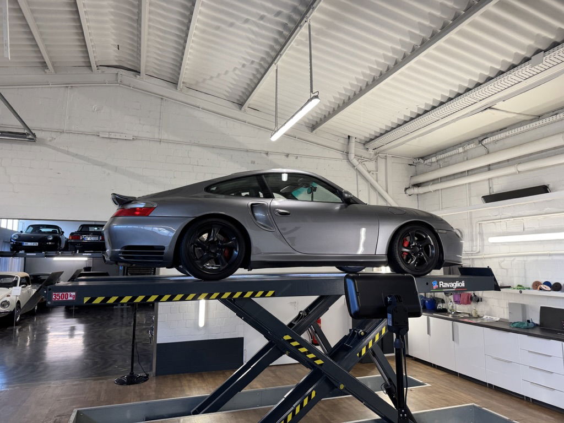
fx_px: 391
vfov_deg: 56.8
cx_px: 282
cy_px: 212
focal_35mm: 24
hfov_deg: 71.6
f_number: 1.78
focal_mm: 6.76
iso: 100
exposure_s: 1/100
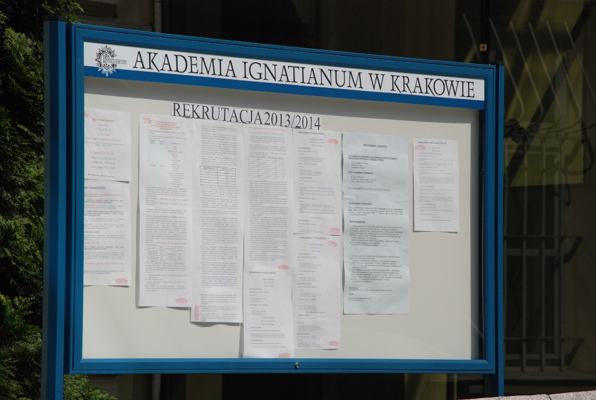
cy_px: 200
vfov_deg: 6.8
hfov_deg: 10.1
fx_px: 3359
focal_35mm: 202
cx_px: 298
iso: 400
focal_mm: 135
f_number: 9
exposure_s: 1/1250
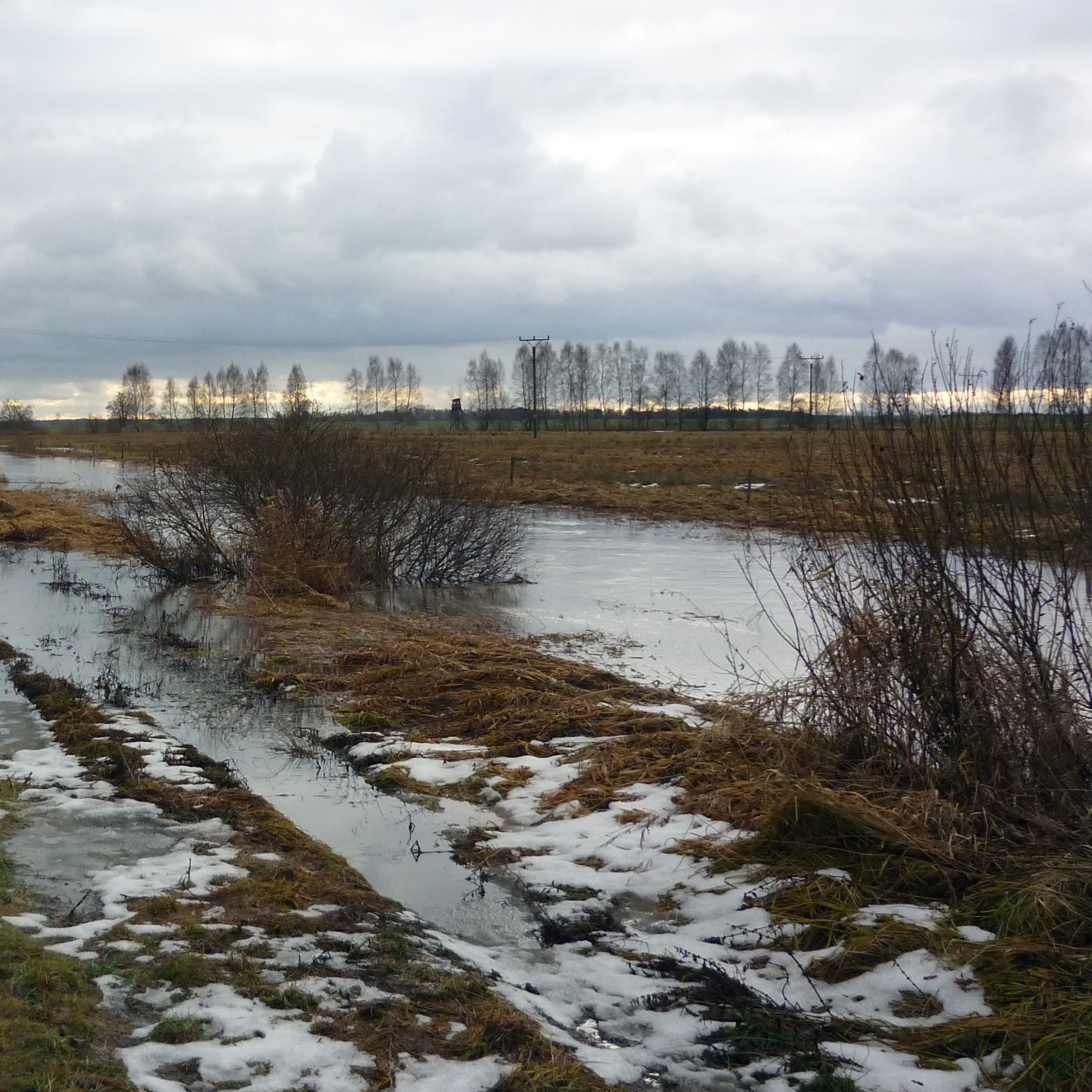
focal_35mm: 47
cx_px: 223
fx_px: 1677
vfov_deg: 36.1
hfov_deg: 35.0
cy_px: 548
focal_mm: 5.5
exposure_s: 1/800
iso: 200
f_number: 2.8
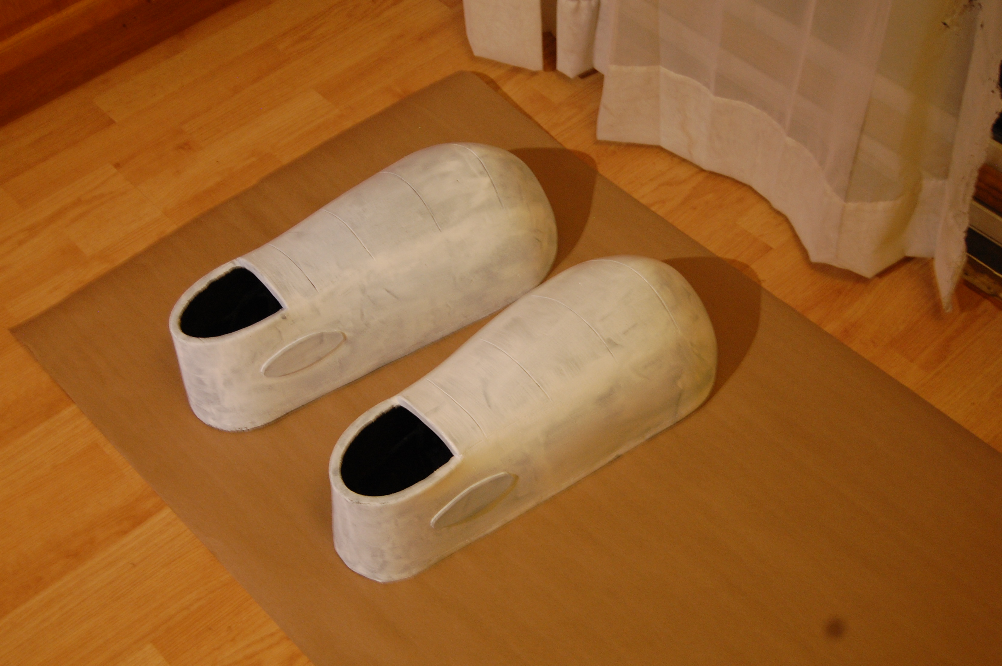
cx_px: 470
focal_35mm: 51
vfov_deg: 26.4
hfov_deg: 38.9
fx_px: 1418
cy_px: 340
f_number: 4.5
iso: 800
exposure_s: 1/10
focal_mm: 32
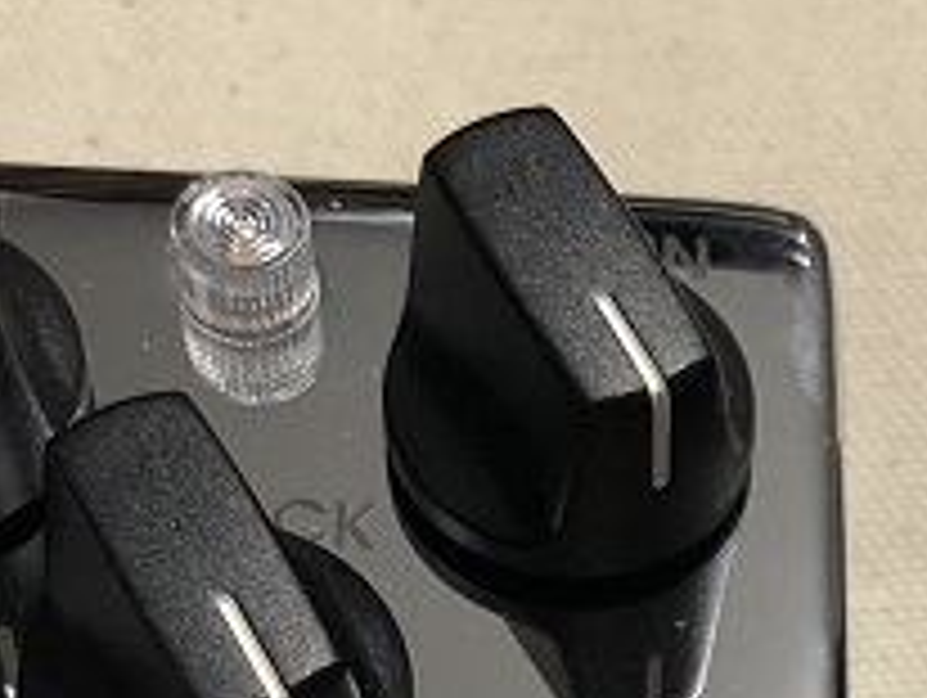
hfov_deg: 14.1
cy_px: 1306
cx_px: 1035
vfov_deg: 10.2
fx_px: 3673
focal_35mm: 137
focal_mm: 4
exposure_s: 1/33
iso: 40
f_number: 1.8
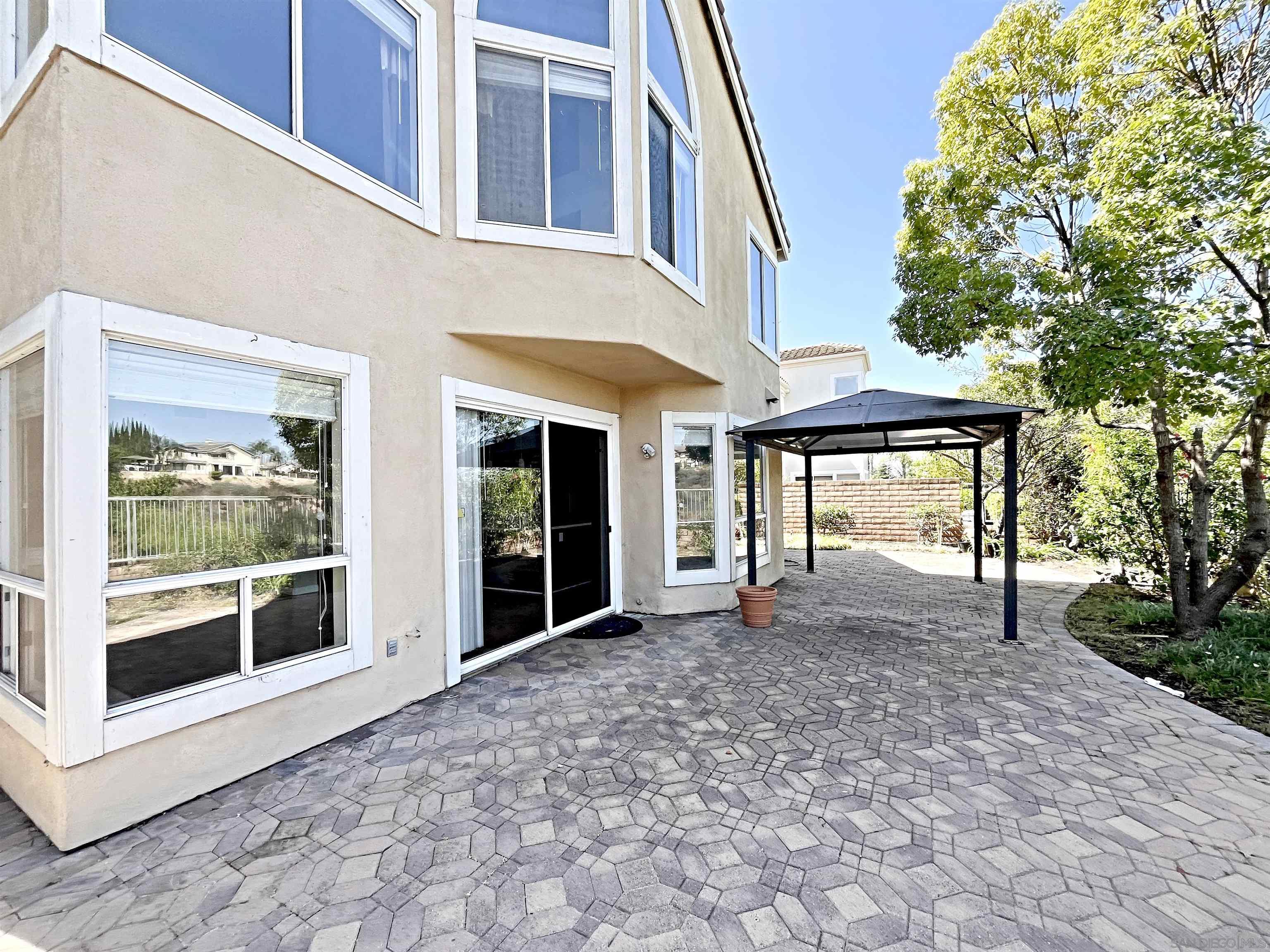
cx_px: 635
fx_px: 477
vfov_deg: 89.9
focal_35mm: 13
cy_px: 476
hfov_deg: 106.2
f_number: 2.4
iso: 32
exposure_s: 1/178
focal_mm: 1.54
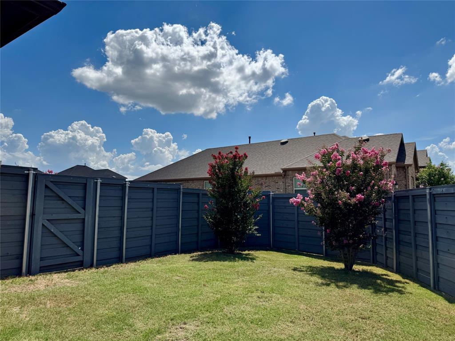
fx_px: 315
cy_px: 170
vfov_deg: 56.8
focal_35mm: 24
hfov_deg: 71.6
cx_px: 228
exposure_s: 1/7937
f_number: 1.78
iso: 80
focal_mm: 6.76
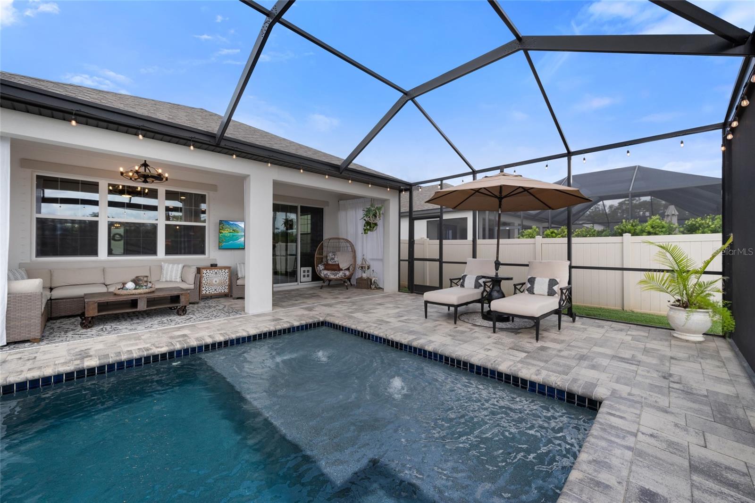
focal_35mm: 14
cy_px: 252
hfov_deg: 104.2
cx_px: 378
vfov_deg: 81.2
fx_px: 294
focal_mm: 14
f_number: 7.1
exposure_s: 1/400
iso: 250
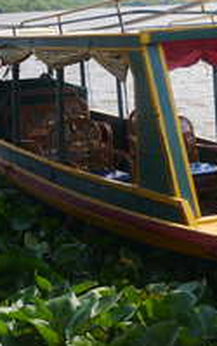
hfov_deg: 14.6
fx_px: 804
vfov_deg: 24.2
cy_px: 102
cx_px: 299
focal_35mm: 85
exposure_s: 1/640
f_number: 4.5
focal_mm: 20
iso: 160
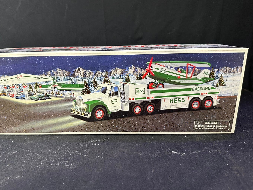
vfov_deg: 51.4
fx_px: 197
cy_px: 98
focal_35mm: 27
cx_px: 111
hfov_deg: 65.1
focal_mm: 6.86
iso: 250
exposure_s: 1/60
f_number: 1.78
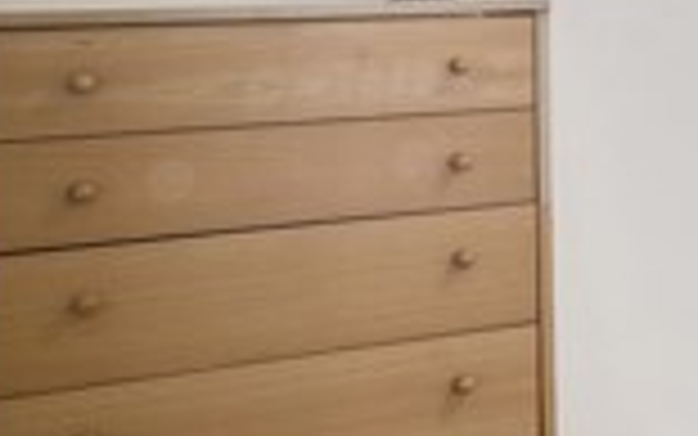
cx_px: 1238
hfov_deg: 20.1
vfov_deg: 16.7
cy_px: -29
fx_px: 1446
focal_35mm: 76
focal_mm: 18
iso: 125
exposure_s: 1/30
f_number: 8
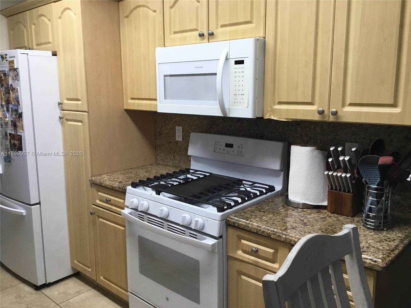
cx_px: 206
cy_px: 154
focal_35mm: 31
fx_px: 368
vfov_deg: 45.4
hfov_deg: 58.4
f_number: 2.4
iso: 32
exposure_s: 1/30
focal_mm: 3.3
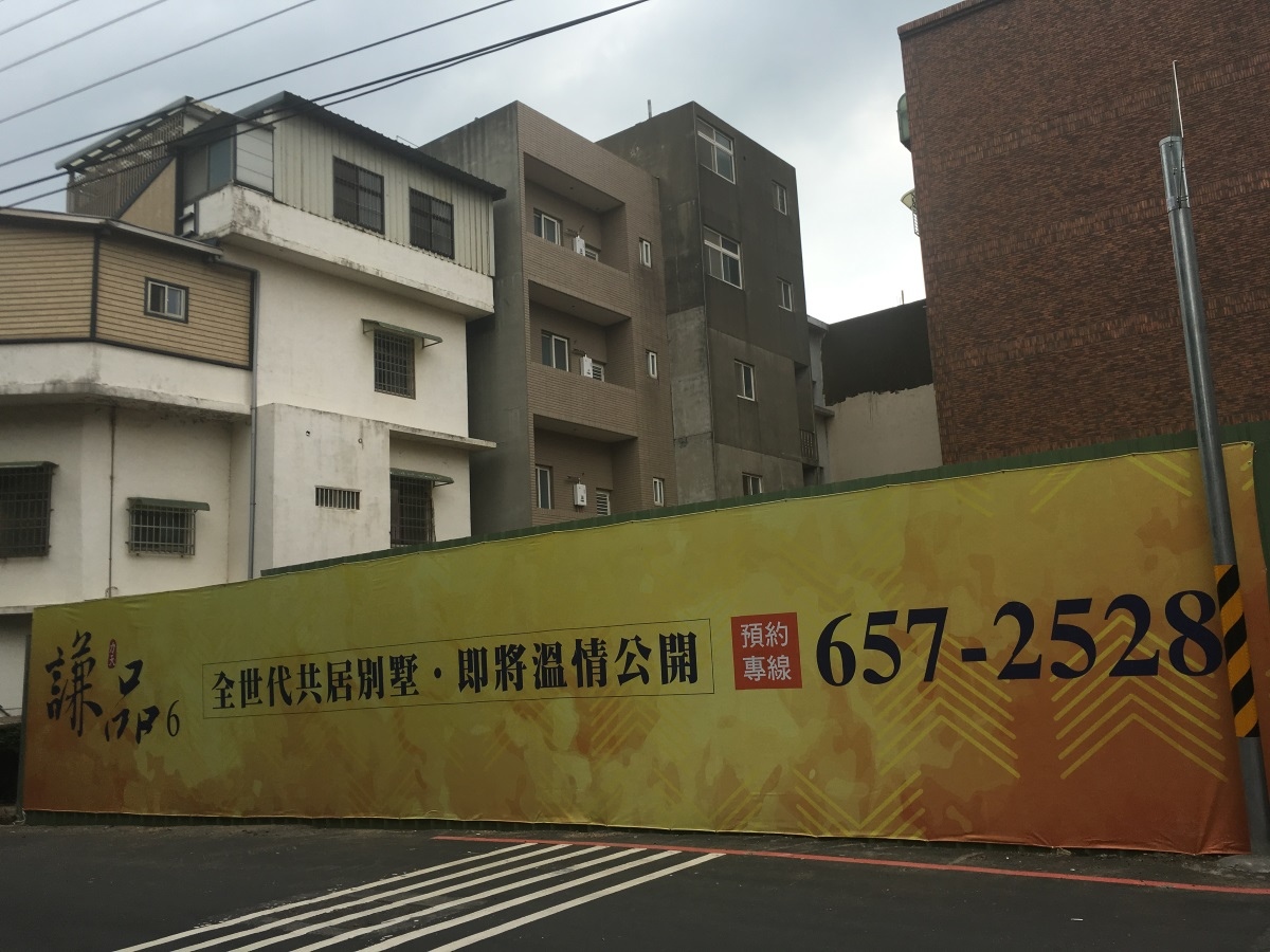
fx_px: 1064
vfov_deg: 48.2
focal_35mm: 29
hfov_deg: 61.7
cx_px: 635
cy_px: 476
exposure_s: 1/927
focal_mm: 4.15
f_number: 2.2
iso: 25
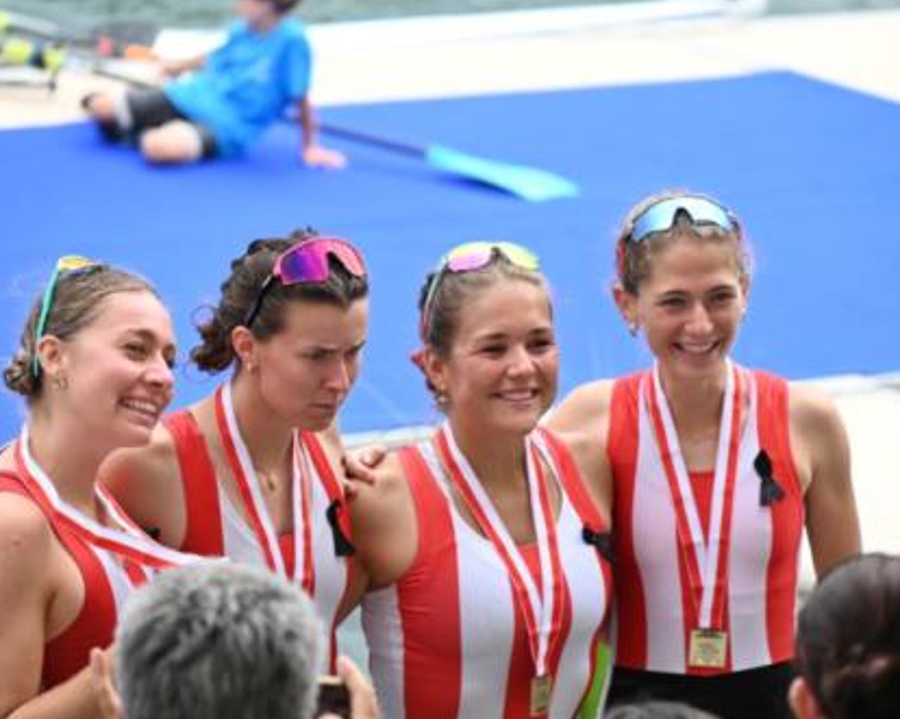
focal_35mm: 227
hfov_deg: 8.5
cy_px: 358
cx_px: 533
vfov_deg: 6.8
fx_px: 6045
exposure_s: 1/250
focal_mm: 200
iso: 450
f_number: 6.3
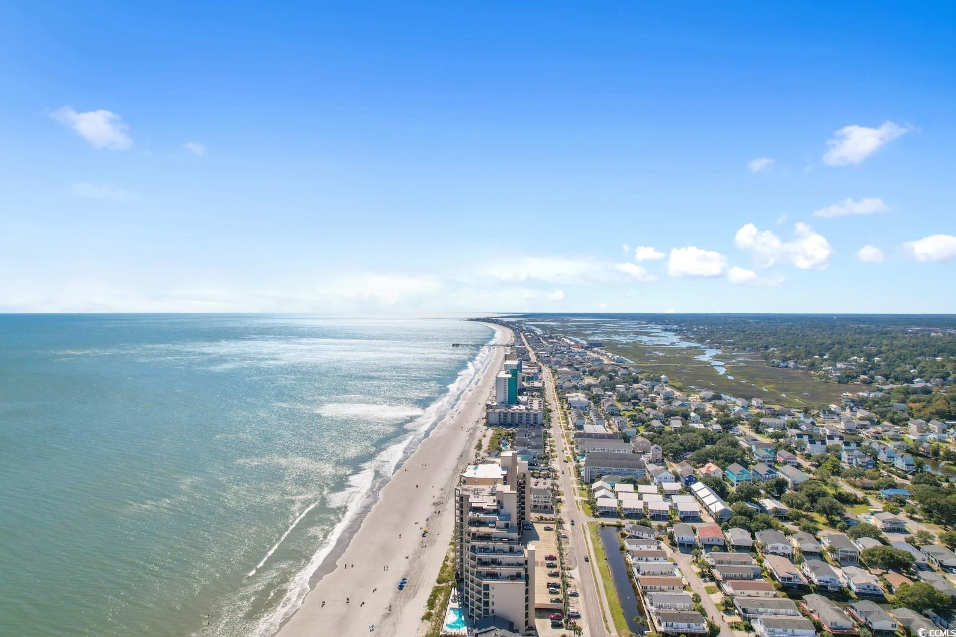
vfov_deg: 57.2
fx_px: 584
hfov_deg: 78.6
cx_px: 478
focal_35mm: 22
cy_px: 318
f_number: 2.8
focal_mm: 8.38
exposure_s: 1/160
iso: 110
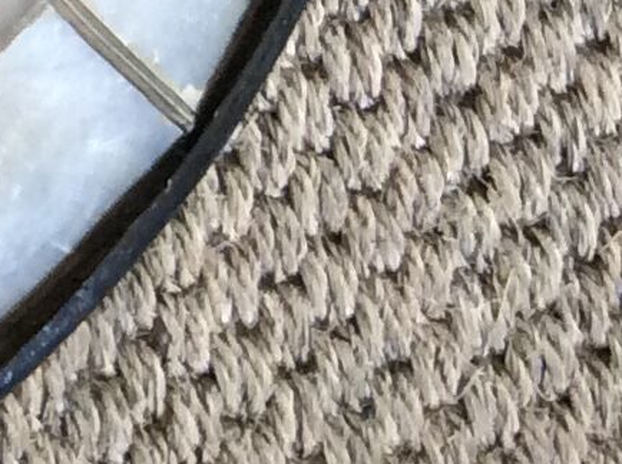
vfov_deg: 7.3
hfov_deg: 9.3
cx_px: -858
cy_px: -573
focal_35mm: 191
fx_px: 3426
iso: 64
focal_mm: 3.3
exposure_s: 1/25
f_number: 2.4
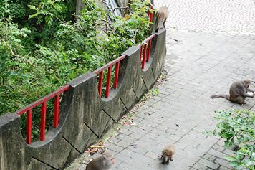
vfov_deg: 21.9
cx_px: 115
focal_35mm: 62
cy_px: 99
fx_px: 439
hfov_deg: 32.4
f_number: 4
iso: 125
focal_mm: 12.48
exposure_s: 1/100
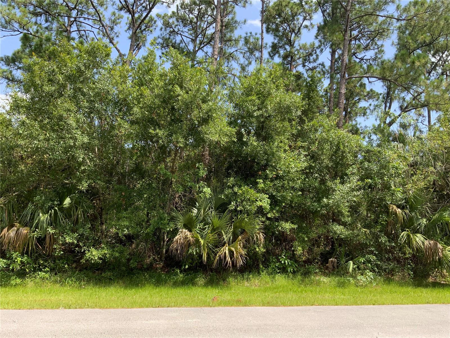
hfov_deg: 61.7
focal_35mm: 29
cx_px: 225
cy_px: 169
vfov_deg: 48.2
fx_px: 377
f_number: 1.8
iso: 16
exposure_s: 1/650
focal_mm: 3
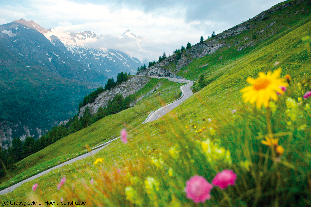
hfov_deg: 53.2
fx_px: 311
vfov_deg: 36.8
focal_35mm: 36
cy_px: 104
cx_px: 156
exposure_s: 1/320
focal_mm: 24
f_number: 3.8
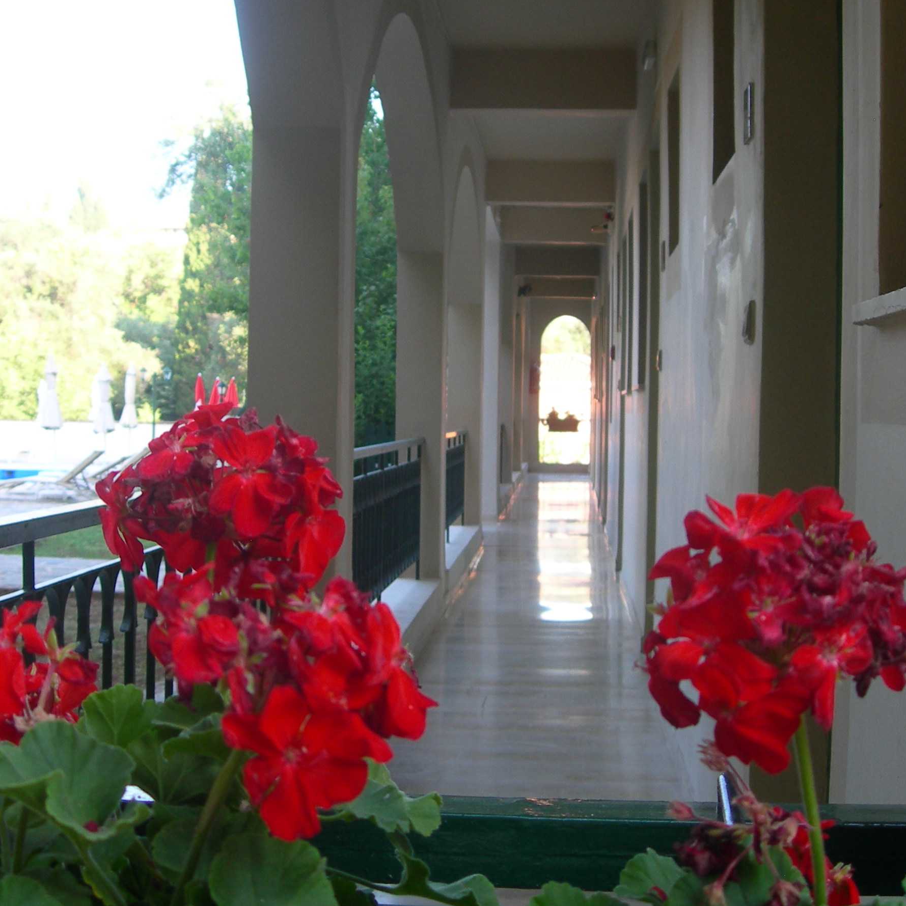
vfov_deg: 29.5
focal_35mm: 58
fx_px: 1717
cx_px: 423
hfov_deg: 29.5
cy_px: 365
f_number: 2.8
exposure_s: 1/69
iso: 50
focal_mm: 7.8
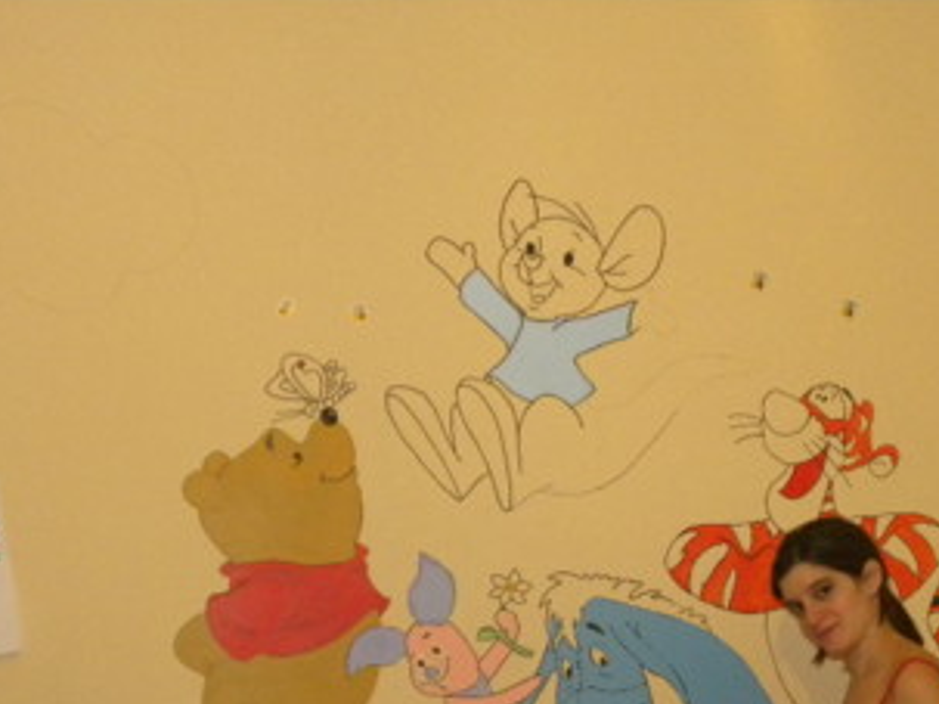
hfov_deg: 31.5
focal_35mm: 61
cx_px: 607
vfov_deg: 23.7
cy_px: 550
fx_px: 1654
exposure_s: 1/30
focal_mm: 6.6
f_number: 3.2
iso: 400
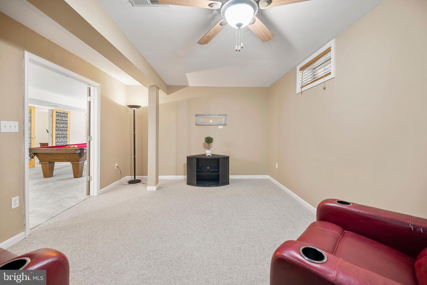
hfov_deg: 104.2
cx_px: 214
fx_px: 166
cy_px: 142
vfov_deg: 81.2
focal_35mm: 14
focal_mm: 14
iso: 100
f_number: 4
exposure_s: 1/1.67
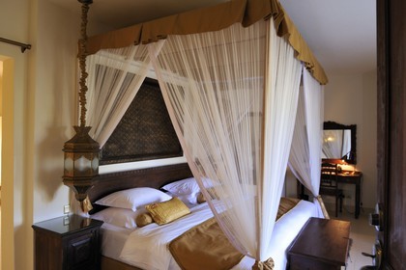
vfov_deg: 53.1
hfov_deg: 73.7
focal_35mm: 24
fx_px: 271
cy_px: 135
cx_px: 203
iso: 800
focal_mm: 24
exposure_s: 1/30
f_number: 5
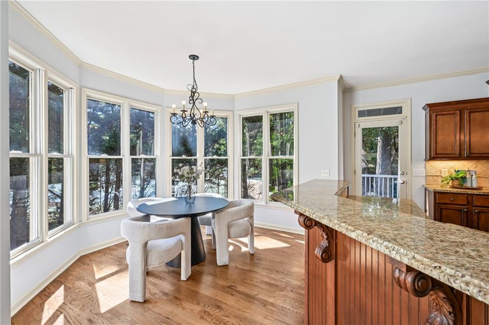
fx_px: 217
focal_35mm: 16
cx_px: 244
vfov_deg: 73.7
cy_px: 162
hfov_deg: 96.8
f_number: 8
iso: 100
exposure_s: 1/15
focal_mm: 16
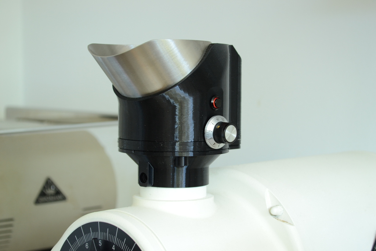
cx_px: 188
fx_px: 862
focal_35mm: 82
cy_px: 126
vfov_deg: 16.6
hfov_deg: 24.6
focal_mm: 55
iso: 400
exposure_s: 1/6
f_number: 7.1
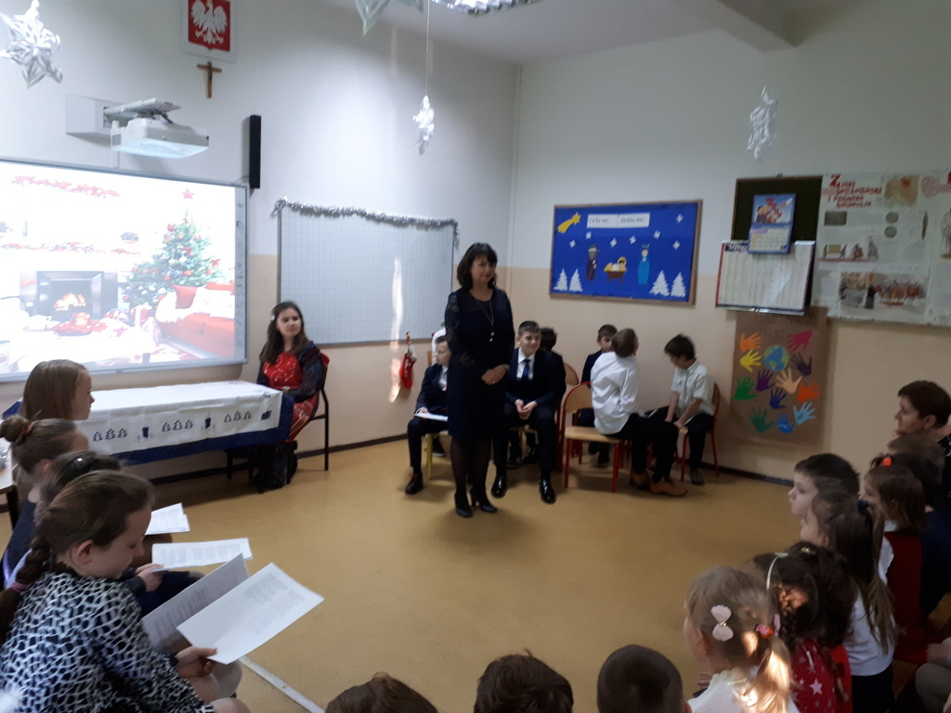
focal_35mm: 27
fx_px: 742
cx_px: 476
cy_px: 356
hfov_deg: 65.3
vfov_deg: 51.4
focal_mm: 3.6
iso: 200
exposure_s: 1/33
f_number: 1.9
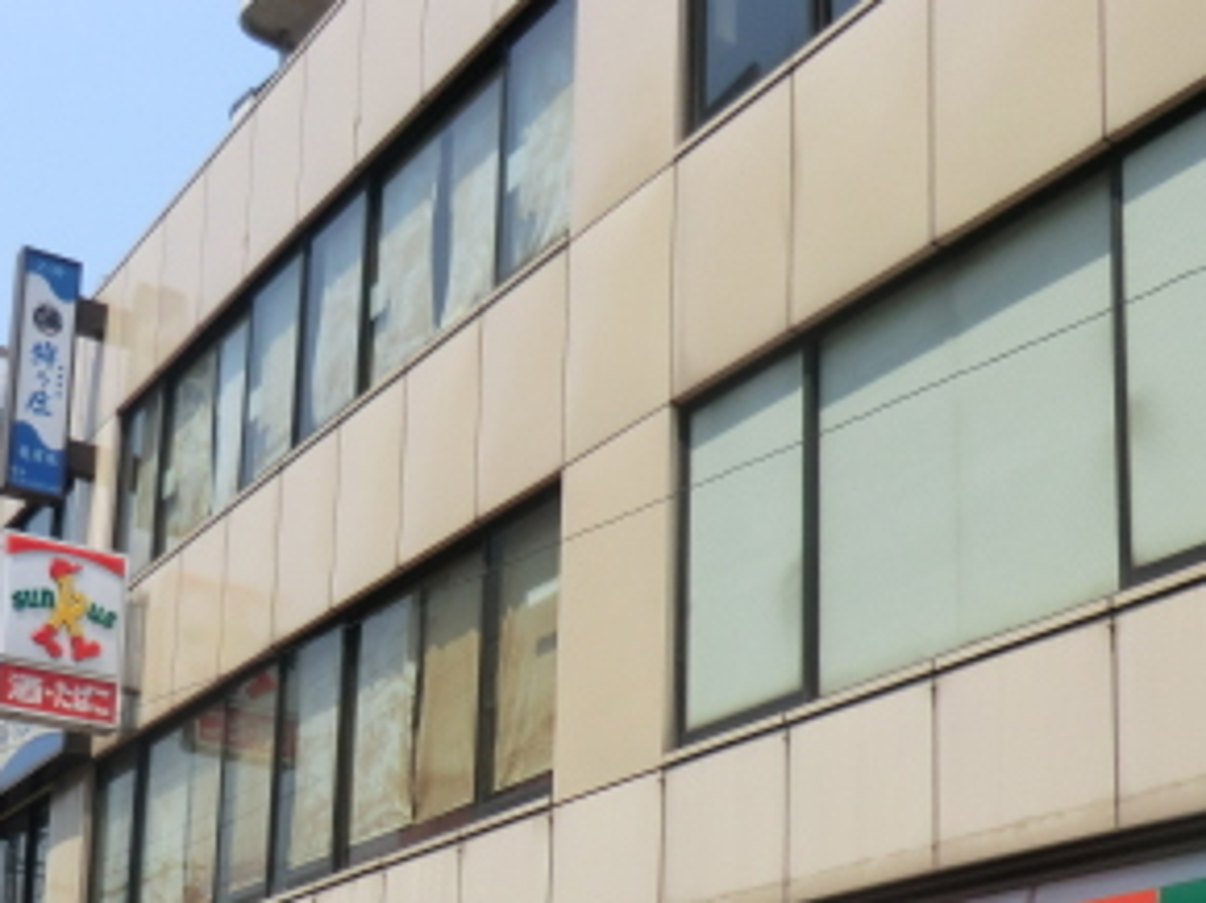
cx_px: 482
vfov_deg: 25.5
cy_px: 990
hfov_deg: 36.1
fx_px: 1845
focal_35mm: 53
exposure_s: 1/1000
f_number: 3.2
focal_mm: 4.3
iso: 80
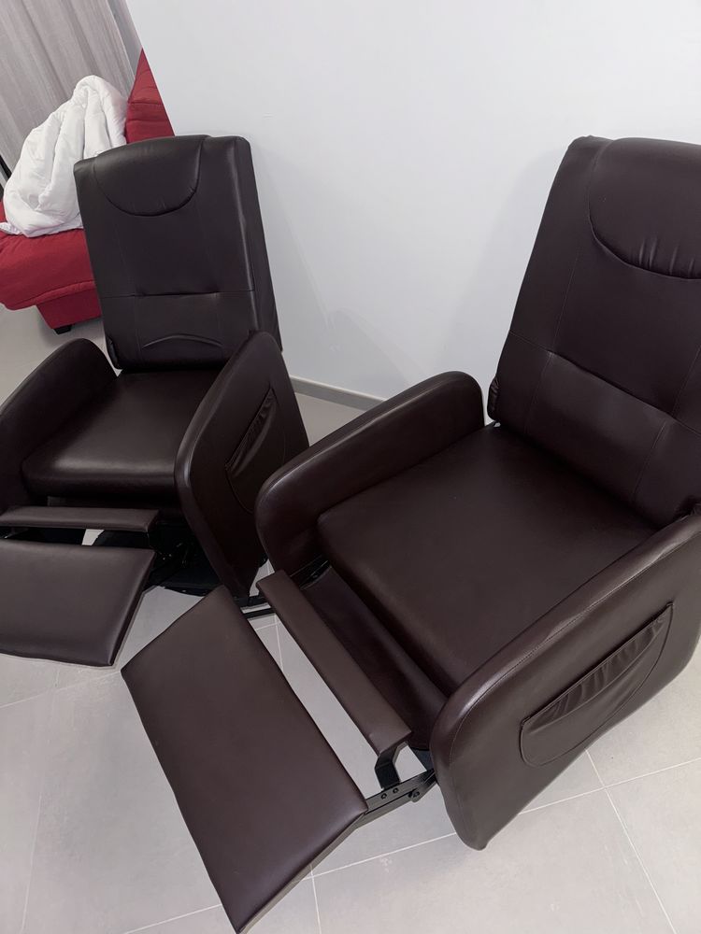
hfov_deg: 56.8
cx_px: 350
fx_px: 648
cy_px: 467
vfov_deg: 71.6
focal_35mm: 24
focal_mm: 6.76
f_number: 1.78
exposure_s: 1/17
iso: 50
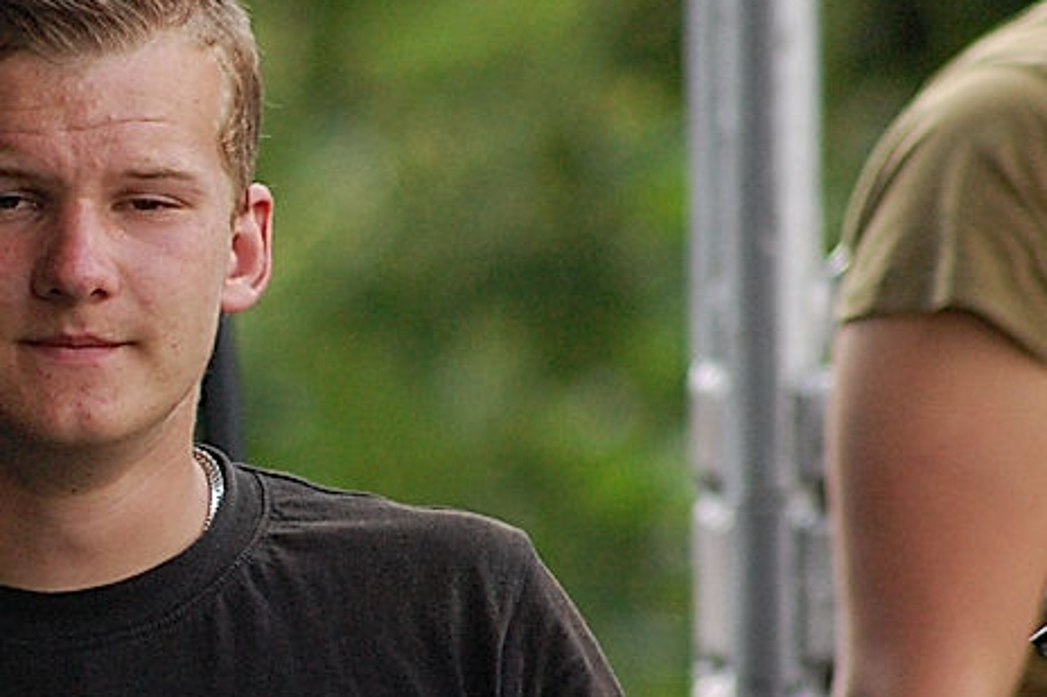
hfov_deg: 1.8
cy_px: 402
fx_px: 33810
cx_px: -18
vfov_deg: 1.2
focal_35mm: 1163
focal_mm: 300
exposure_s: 1/500
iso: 800
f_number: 5.6
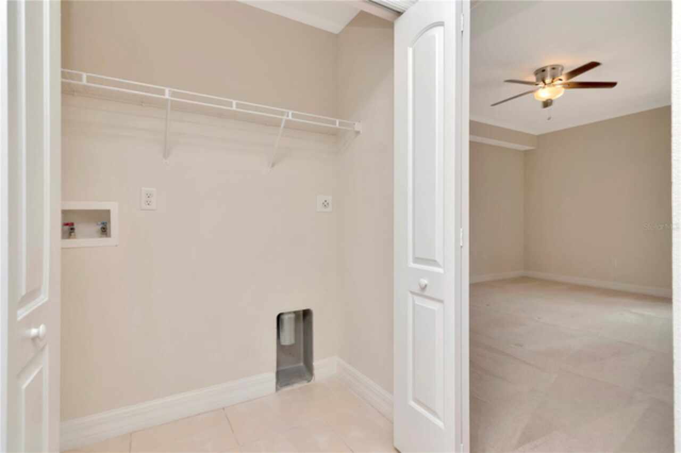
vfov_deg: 72.0
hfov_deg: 95.0
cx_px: 340
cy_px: 226
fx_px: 312
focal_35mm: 16
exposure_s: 1/160
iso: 1000
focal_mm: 11
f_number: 9
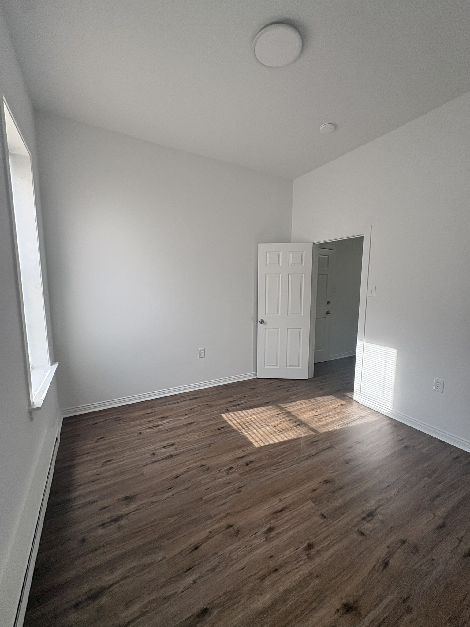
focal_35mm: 14
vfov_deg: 102.1
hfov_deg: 85.7
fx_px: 253
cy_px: 314
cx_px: 235
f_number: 2.2
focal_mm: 2.22
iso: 80
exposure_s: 1/115
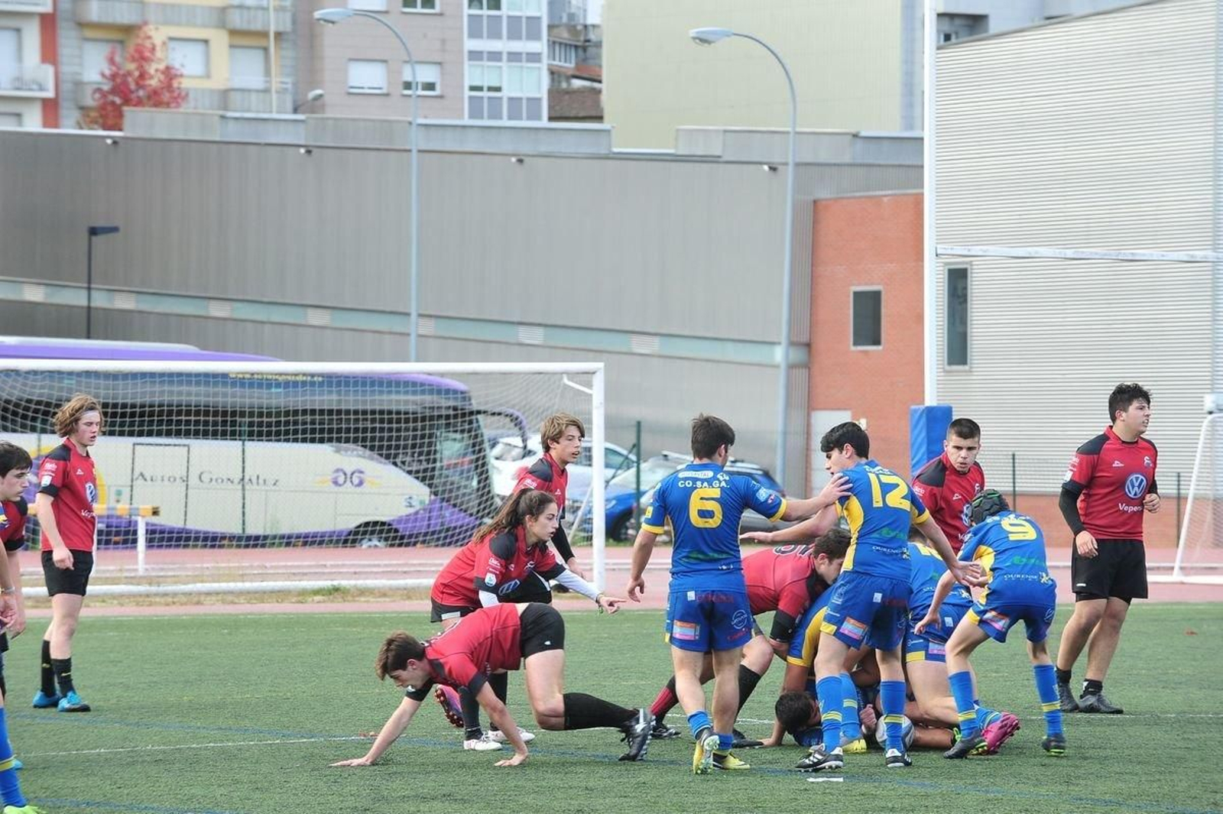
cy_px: 407
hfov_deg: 10.3
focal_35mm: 200
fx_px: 6791
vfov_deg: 6.9
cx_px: 612
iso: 1000
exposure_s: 1/320
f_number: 9
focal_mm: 200
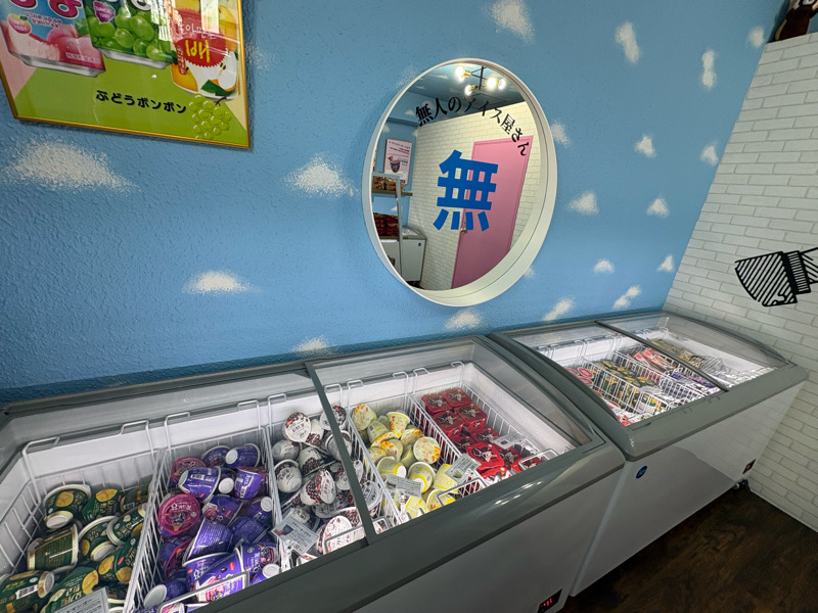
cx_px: 409
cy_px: 306
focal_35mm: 14
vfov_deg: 85.7
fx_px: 331
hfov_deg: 102.1
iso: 125
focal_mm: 2.22
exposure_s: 1/120
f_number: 2.2
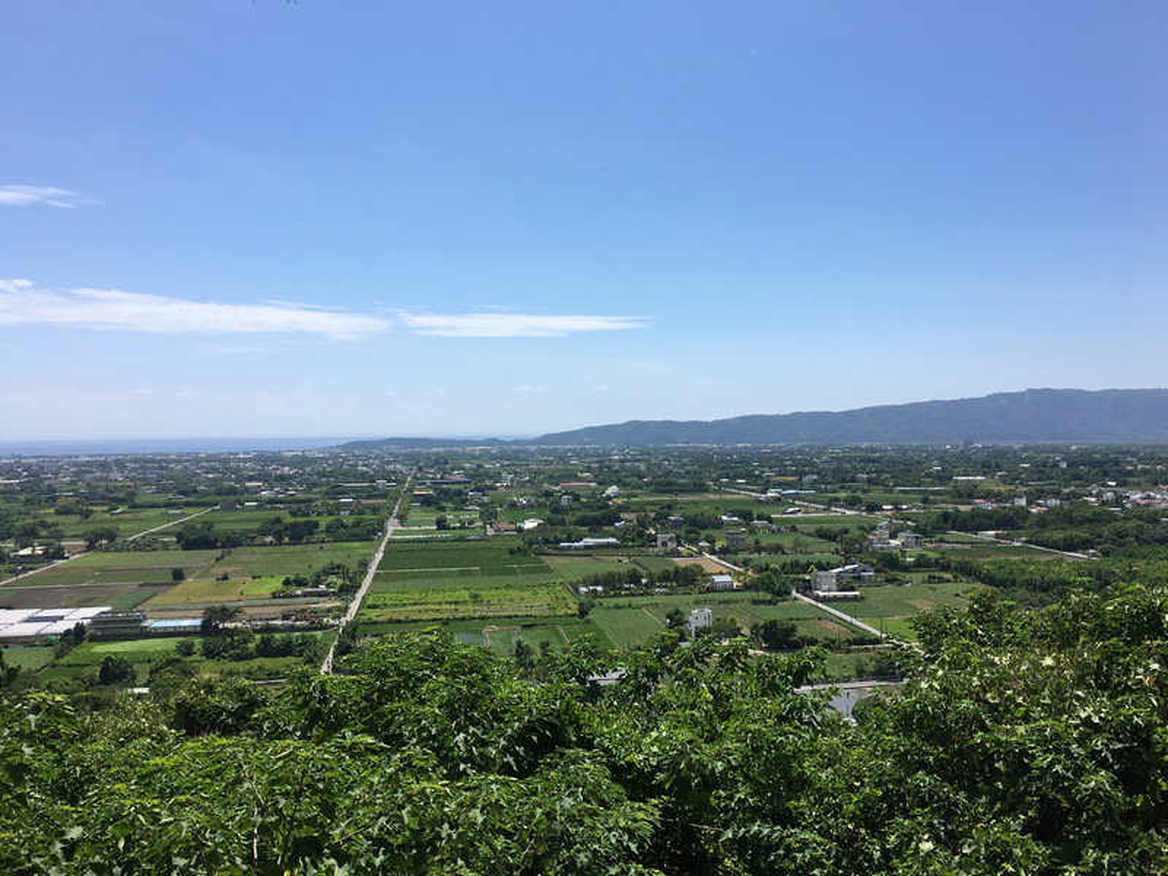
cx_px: 584
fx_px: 979
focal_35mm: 29
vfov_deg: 48.2
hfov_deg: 61.7
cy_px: 438
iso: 25
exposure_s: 1/2024
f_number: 2.2
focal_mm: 4.15
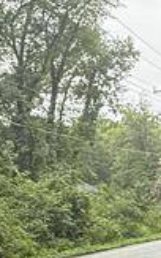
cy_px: 177
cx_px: 41
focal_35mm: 93
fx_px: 652
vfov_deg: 22.2
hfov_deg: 14.0
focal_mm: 2.22
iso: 64
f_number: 2.2
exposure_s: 1/117
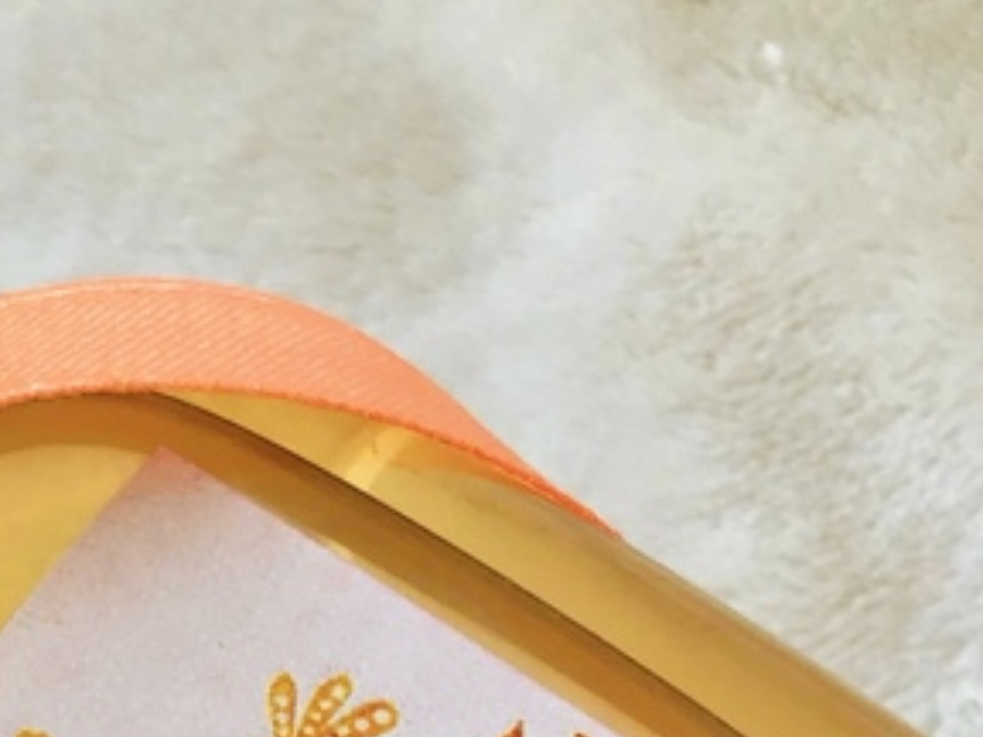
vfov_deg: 12.7
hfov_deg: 18.8
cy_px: 1600
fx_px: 2783
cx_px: -239
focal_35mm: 98
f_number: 1.8
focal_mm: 4
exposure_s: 1/120
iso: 40
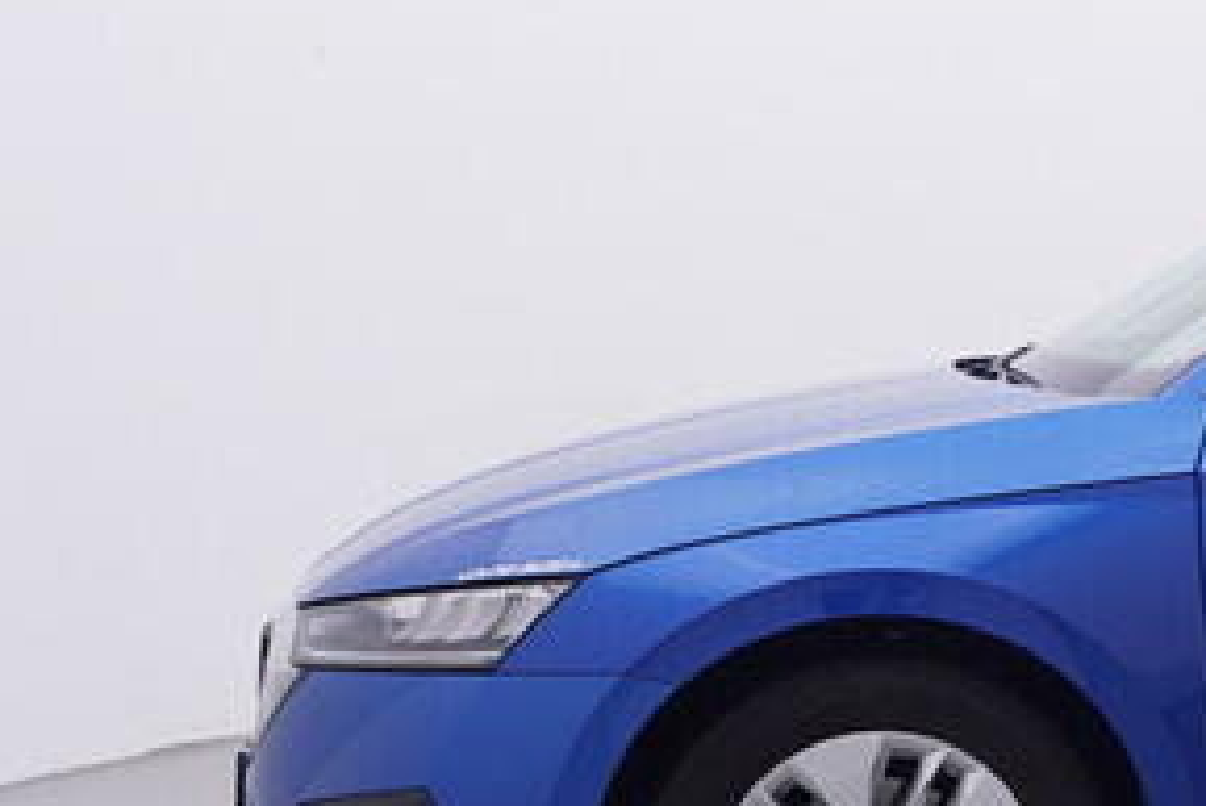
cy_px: 539
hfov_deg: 22.5
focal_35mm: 80
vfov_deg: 17.1
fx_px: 2674
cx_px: 1594
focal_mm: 15
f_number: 5
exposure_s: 1/80
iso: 200
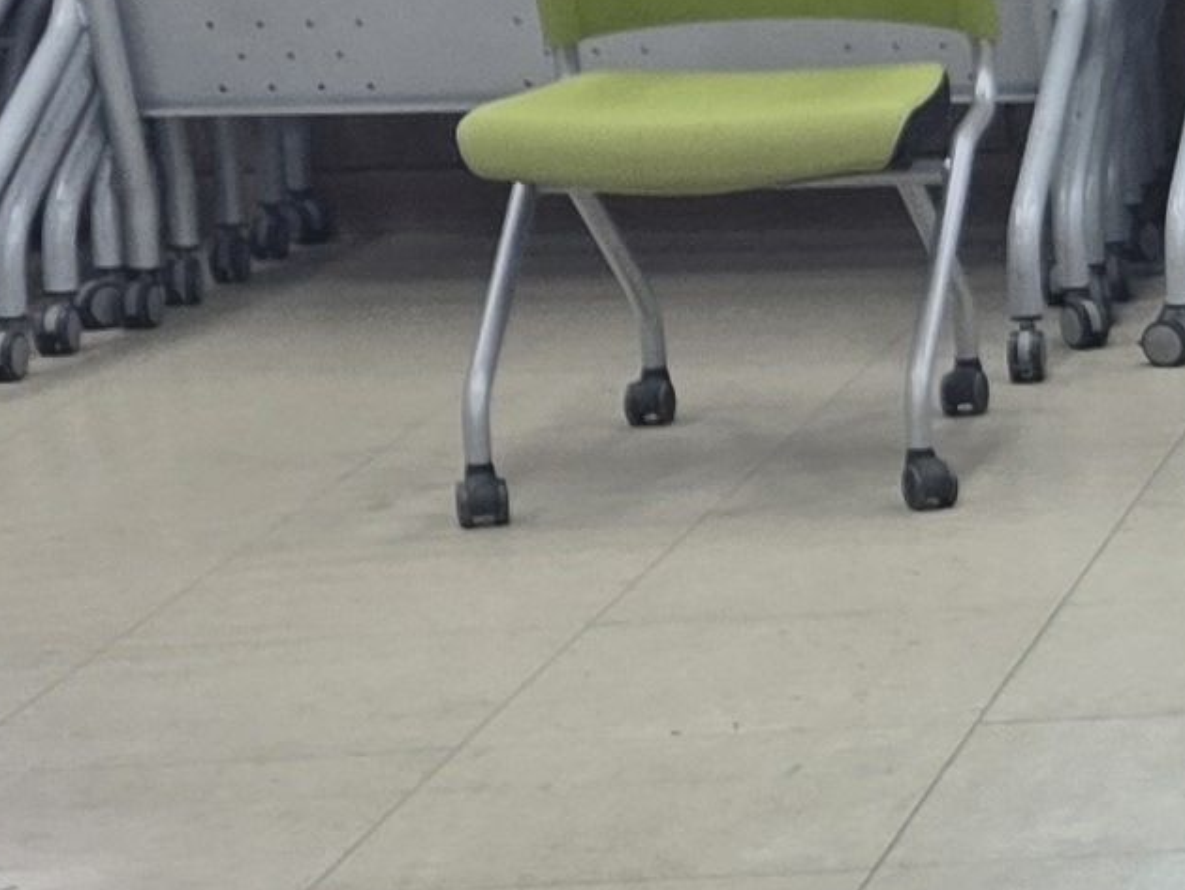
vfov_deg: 10.2
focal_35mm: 146
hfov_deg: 11.3
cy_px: 237
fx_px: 5000
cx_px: 2808
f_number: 1.7
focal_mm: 6.3
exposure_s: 1/120
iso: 50
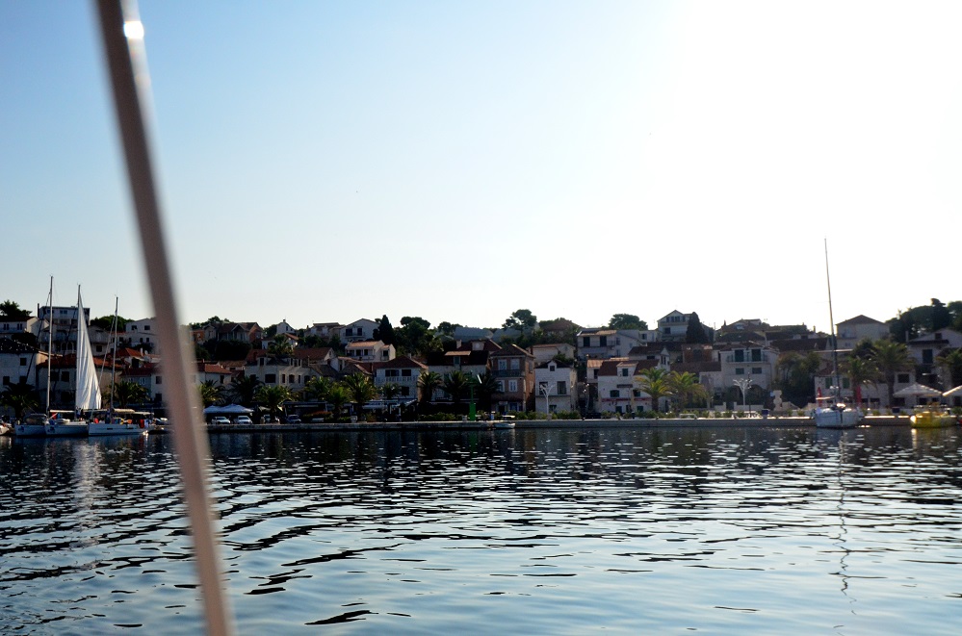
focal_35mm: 36
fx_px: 960
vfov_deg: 36.7
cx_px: 481
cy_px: 318
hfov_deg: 53.2
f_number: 6.3
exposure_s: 1/8000
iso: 1400
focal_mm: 24
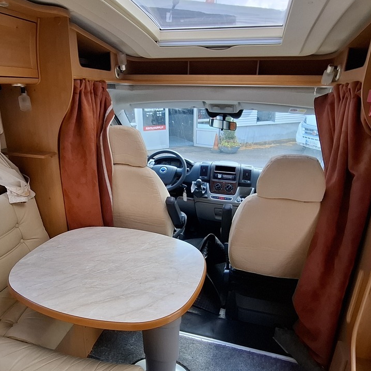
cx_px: 174
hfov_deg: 67.2
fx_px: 279
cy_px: 198
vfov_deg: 67.2
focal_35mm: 23
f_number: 2.2
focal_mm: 1.74
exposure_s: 1/100
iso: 40
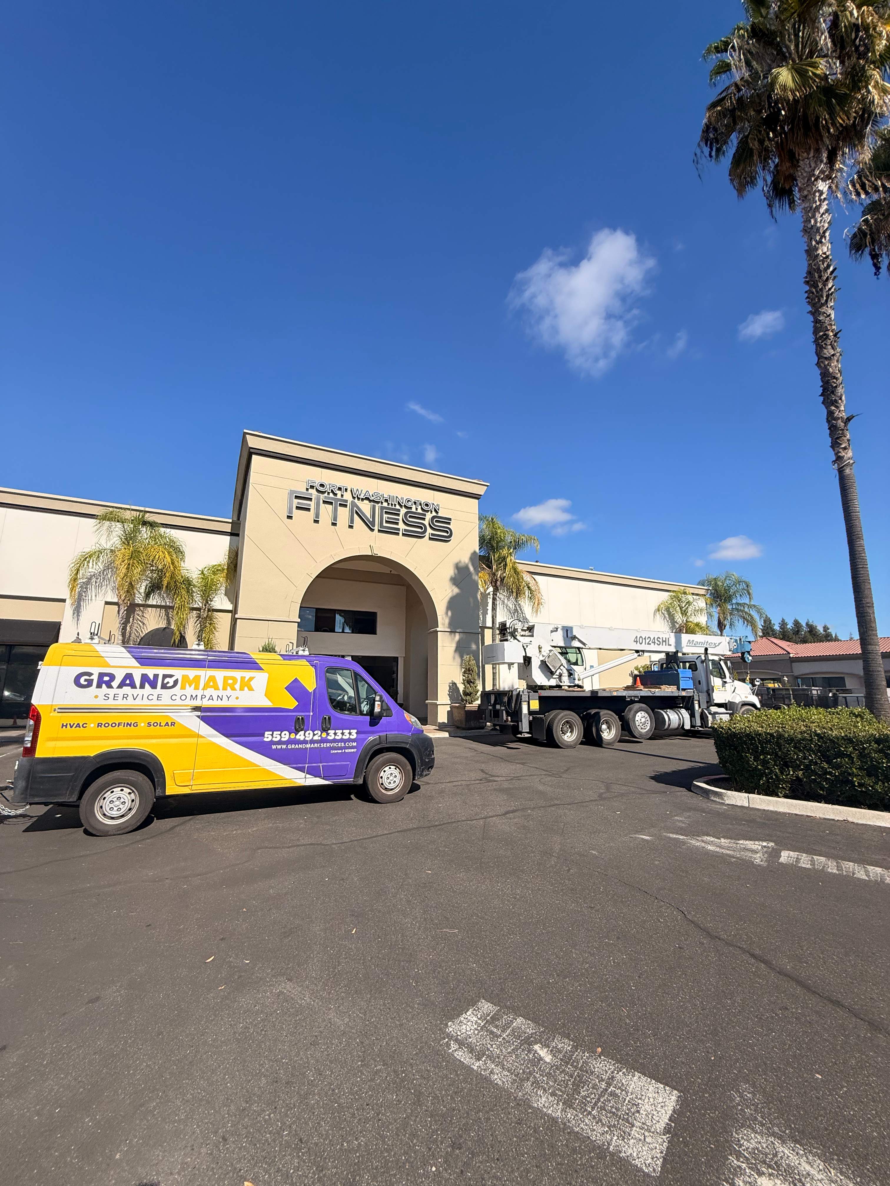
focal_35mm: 14
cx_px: 445
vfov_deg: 102.1
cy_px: 593
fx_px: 480
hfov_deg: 85.7
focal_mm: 2.22
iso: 50
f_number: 2.2
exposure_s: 1/2841
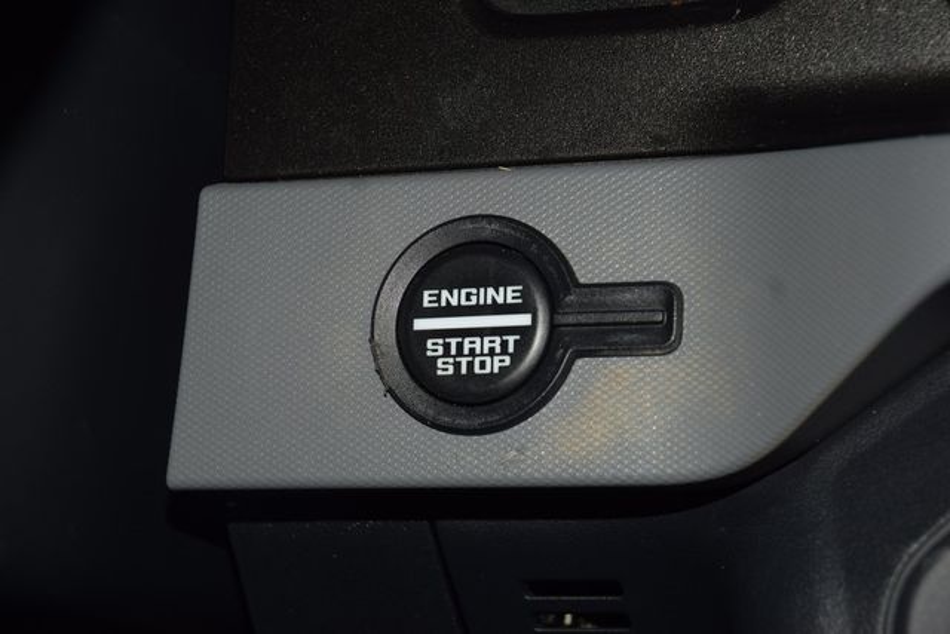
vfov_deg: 13.0
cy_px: 317
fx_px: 2771
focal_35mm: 105
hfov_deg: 19.5
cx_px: 475
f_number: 8
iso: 100
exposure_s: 1/125
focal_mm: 70
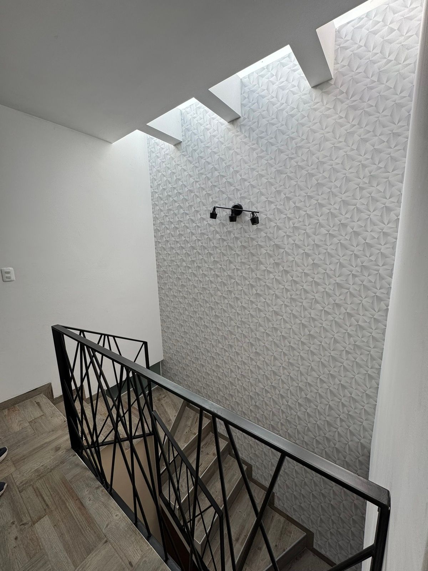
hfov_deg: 85.7
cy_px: 286
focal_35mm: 14
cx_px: 214
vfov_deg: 102.1
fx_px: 231
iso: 40
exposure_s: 1/188
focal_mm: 2.22
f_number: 2.2
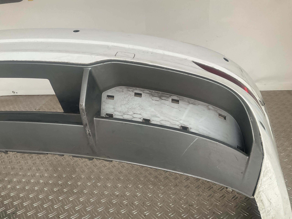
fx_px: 245
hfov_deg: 61.7
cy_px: 110
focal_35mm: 29
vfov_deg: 48.2
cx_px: 146
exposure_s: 1/100
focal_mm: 3
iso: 64
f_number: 1.8
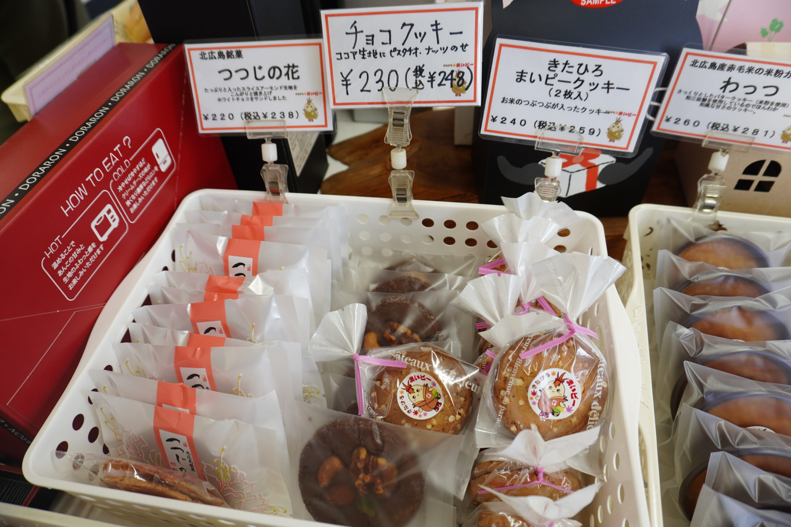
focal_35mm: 24
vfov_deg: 53.1
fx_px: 527
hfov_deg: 73.7
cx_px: 396
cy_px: 264
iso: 100
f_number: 4
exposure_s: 1/40
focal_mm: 16
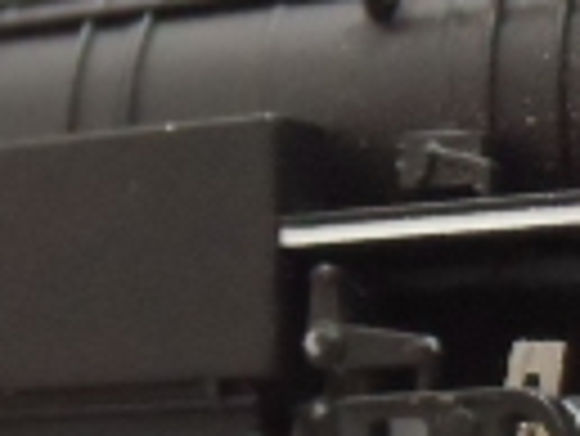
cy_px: 566
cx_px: 584
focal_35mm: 188
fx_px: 3153
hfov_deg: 10.4
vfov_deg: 7.8
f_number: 3.9
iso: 800
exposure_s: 1/10
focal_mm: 6.67
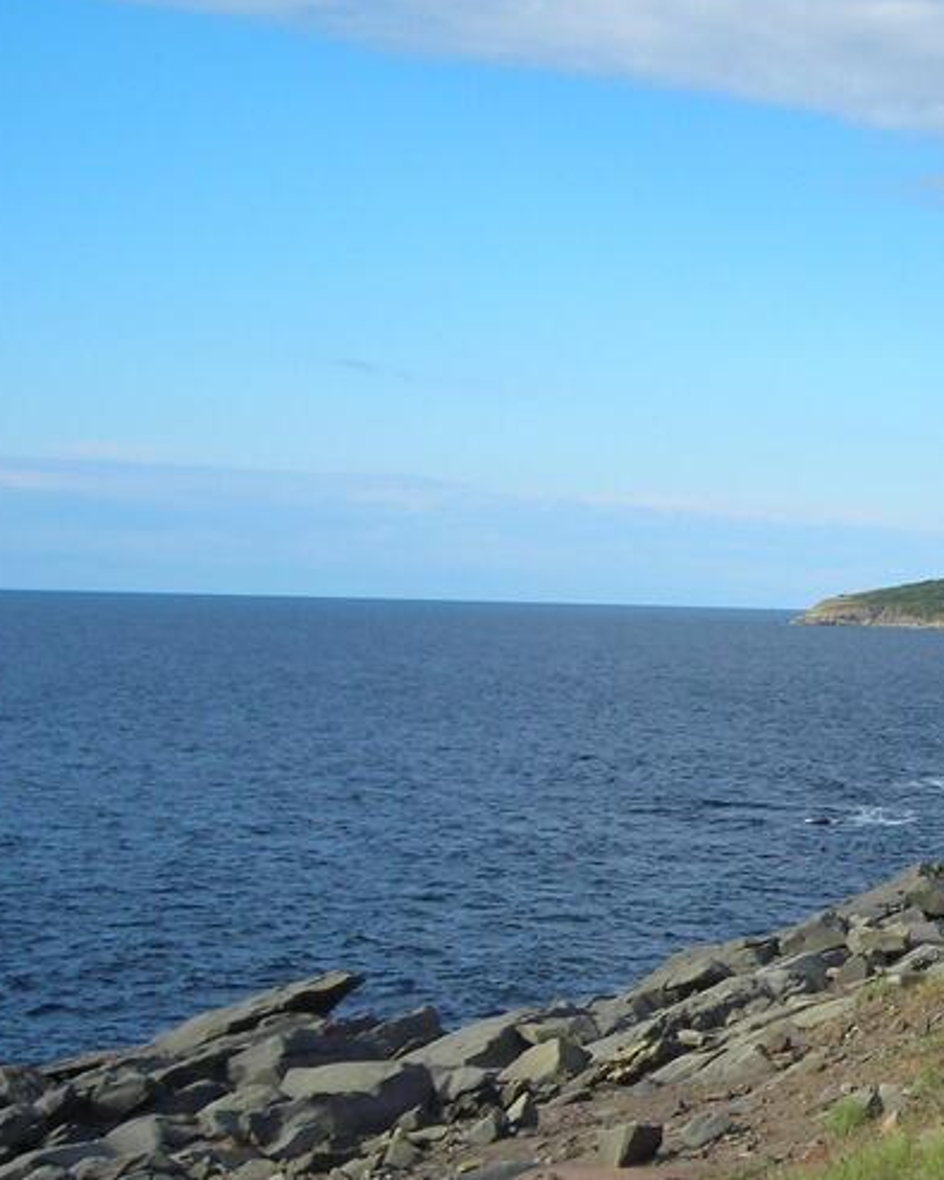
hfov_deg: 17.5
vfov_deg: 22.9
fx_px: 2900
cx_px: 1188
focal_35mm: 83
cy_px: 817
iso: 50
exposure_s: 1/148
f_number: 6.6
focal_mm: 6.8
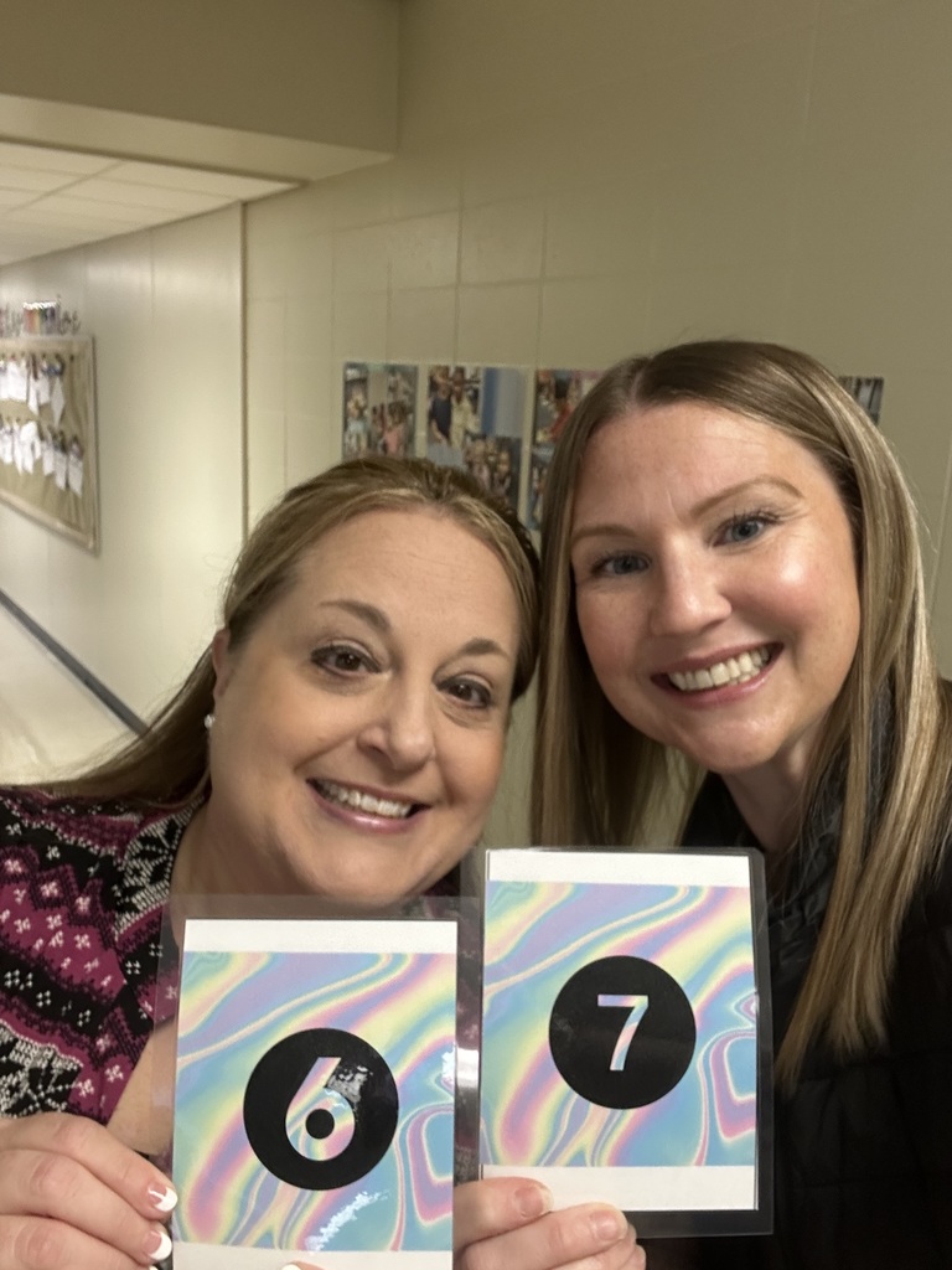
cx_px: 476
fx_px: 1100
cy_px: 635
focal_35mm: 30
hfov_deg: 46.8
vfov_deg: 60.0
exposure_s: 1/41
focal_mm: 2.69
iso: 100
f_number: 1.9
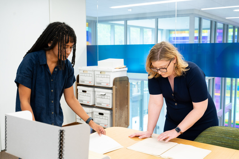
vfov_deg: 32.6
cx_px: 120
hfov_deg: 47.4
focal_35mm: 41
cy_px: 80
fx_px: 272
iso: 640
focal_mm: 41
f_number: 5
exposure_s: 1/125
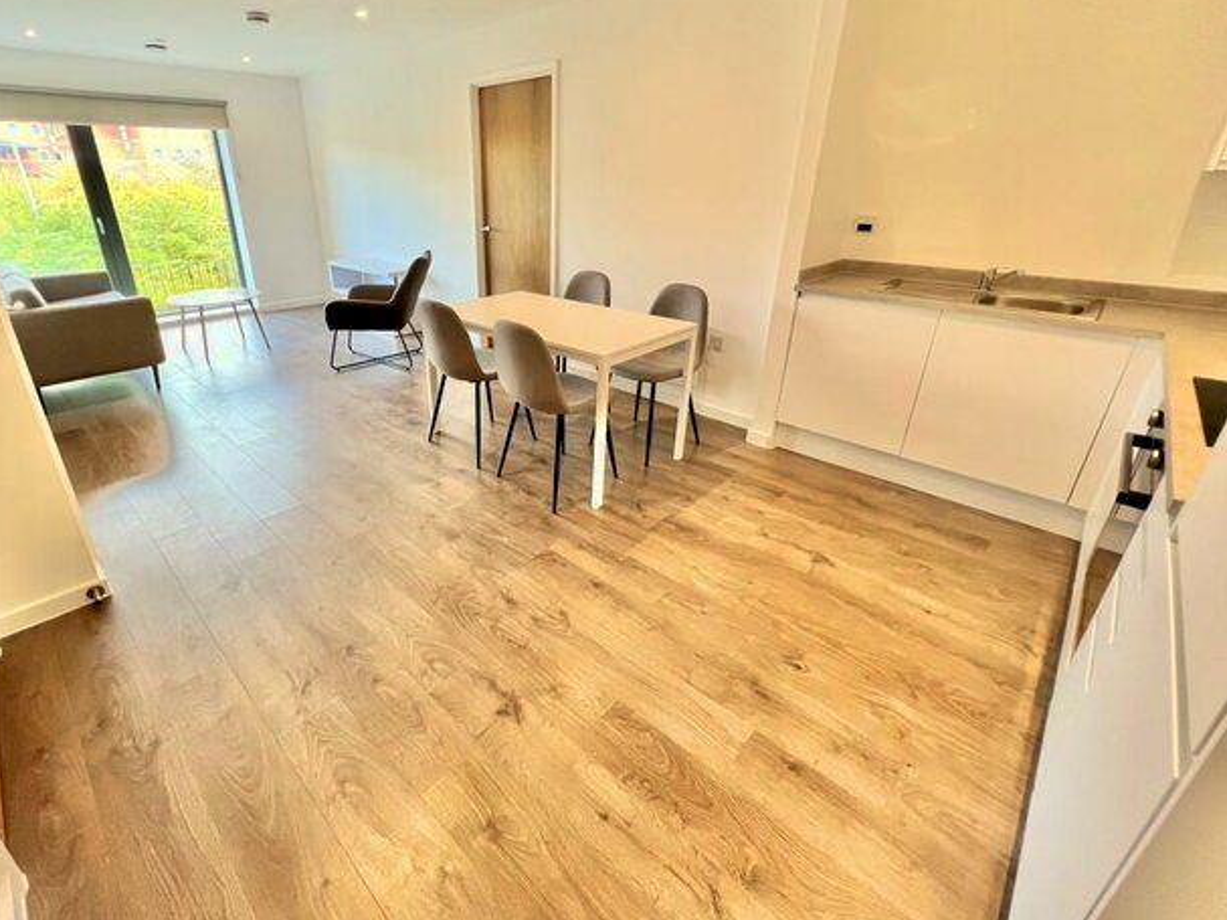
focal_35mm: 15
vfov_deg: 81.5
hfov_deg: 97.5
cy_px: 420
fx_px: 532
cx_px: 528
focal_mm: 1.57
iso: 100
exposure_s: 1/100
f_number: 1.8
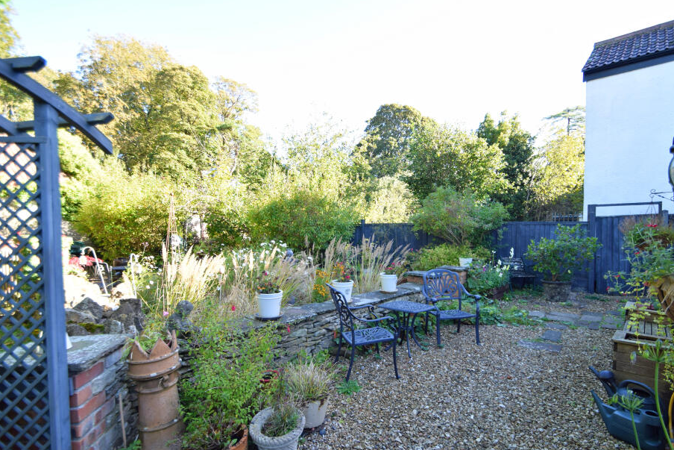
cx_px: 366
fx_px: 318
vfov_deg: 70.3
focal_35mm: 17
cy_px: 247
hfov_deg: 93.0
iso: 100
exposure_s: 1/80
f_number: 4.5
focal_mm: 10
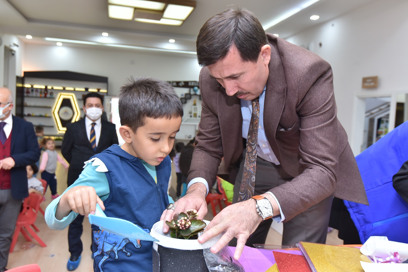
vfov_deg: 42.4
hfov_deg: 60.3
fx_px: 351
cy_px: 136
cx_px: 204
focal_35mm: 31
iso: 800
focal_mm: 31
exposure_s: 1/80
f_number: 5
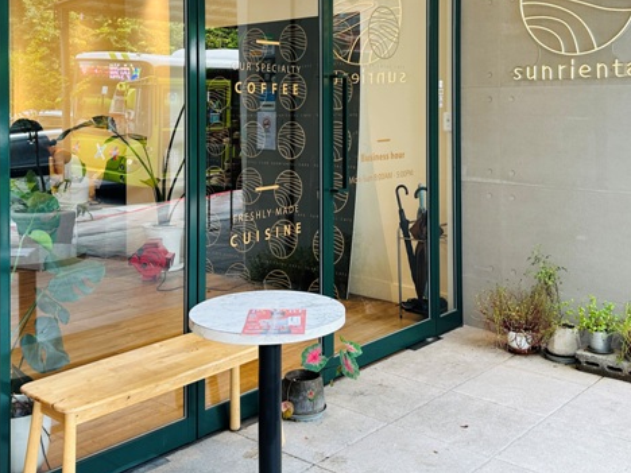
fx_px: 747
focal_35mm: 41
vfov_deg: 34.3
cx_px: 329
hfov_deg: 45.8
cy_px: 109
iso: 80
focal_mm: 6.86
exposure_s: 1/120
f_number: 1.78
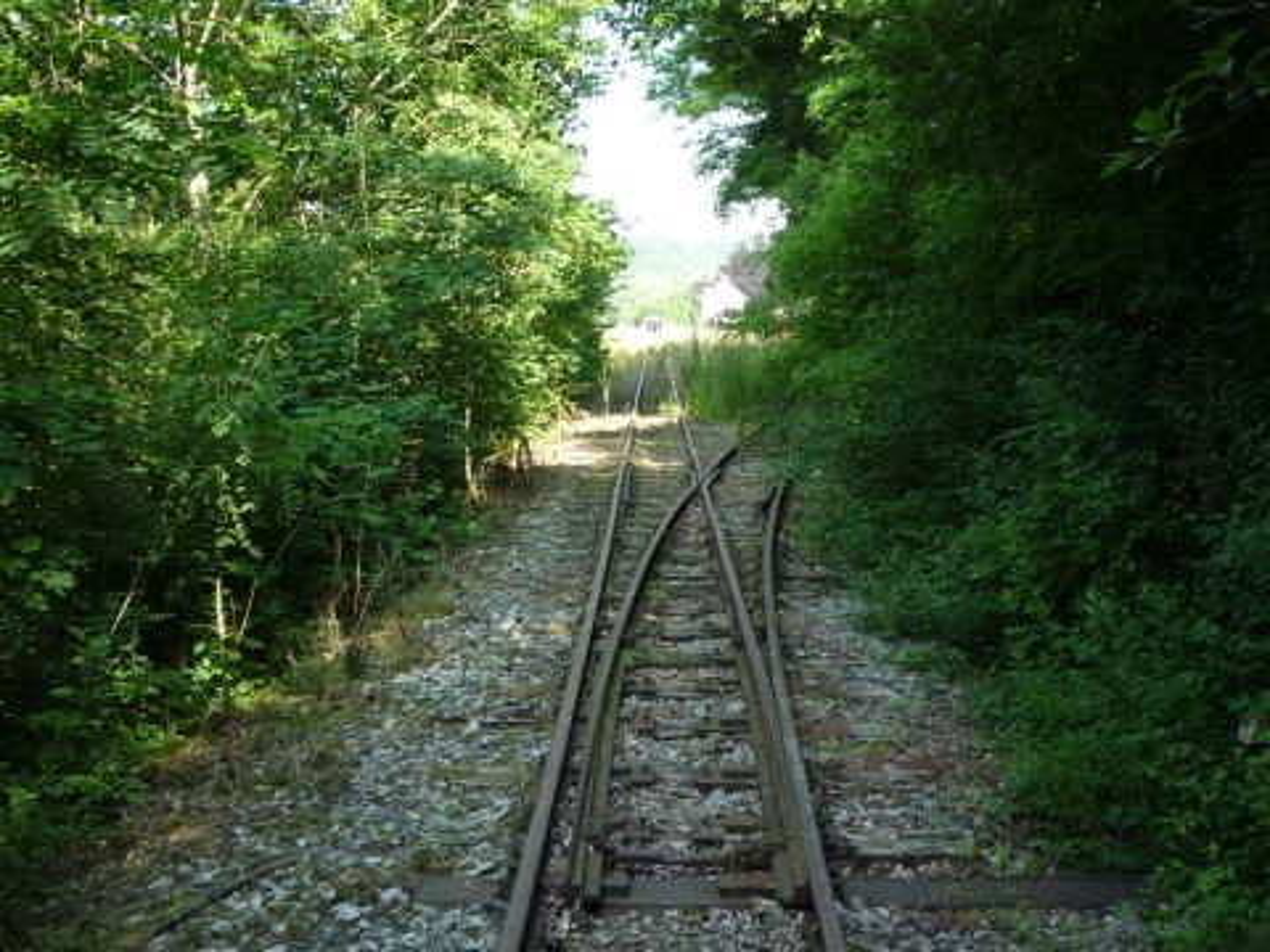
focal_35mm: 40
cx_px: 635
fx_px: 1468
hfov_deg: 46.8
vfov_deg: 36.0
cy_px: 476
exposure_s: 1/100
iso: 100
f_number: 4
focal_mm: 5.2
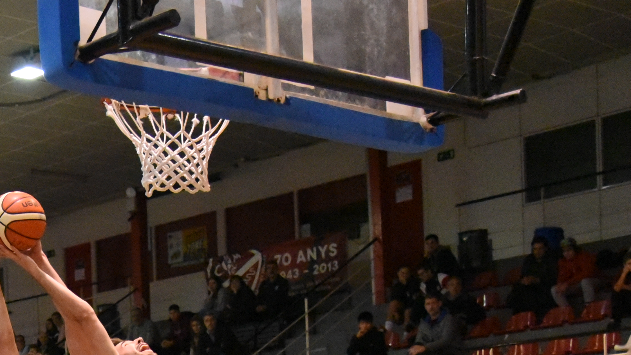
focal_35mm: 90
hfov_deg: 22.2
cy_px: 519
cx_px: -80
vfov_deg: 12.8
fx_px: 1506
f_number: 4
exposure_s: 1/640
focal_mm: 32
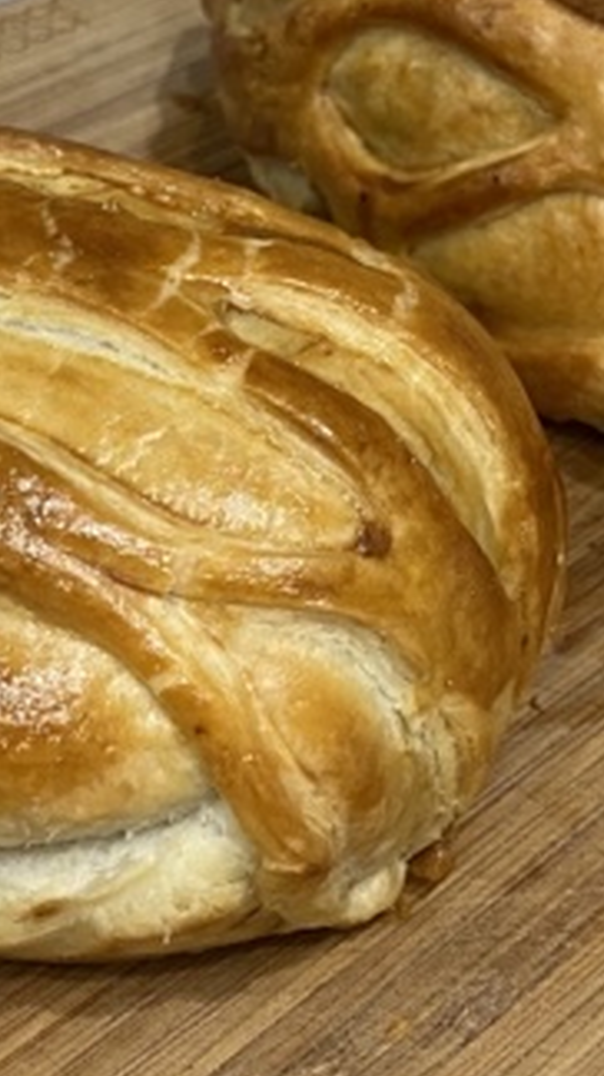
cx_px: 412
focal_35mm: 70
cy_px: 349
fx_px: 1995
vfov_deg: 29.9
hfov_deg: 17.2
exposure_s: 1/50
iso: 80
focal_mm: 4.25
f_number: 1.8
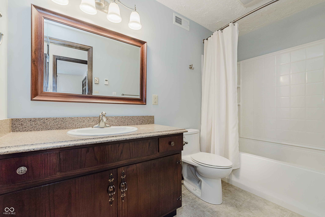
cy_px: 108
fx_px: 135
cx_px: 162
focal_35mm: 15
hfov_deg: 100.4
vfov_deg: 77.4
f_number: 5.6
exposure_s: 1/50
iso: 320
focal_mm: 15
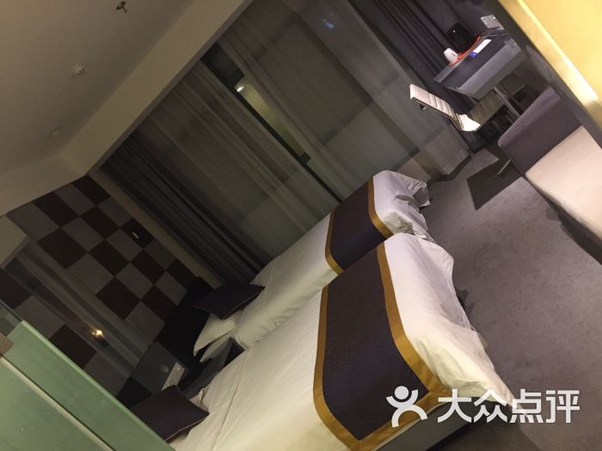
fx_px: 504
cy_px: 226
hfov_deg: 61.7
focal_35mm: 29
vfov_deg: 48.2
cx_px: 301
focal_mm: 4.15
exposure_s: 1/17
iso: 250
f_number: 2.2
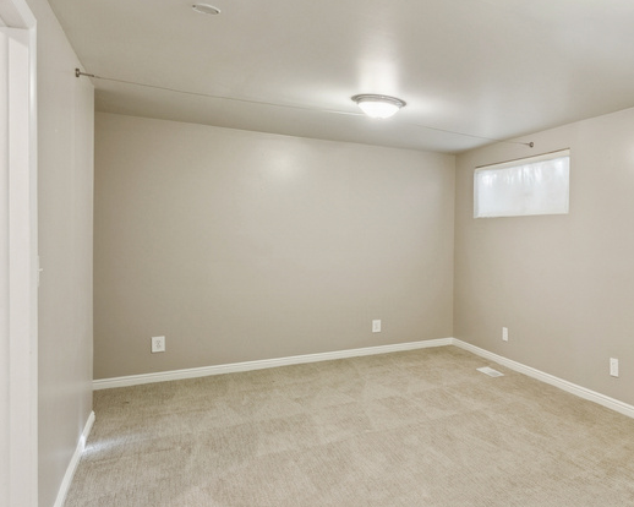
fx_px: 516
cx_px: 574
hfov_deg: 54.7
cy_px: 246
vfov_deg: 52.3
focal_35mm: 27
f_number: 8
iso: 640
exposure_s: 1/8
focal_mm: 14.8
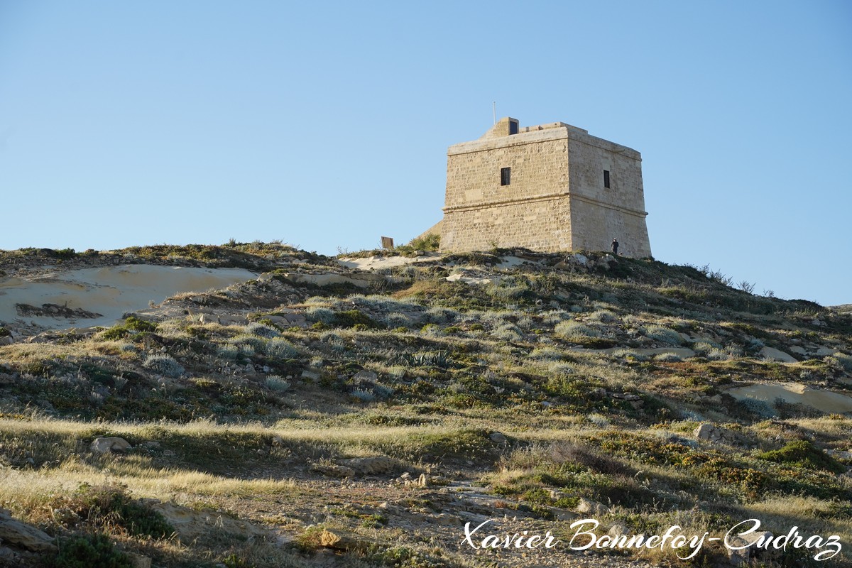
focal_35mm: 75
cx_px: 426
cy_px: 284
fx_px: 1775
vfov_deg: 18.2
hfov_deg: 27.0
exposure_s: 1/1600
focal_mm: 75
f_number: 8
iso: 800
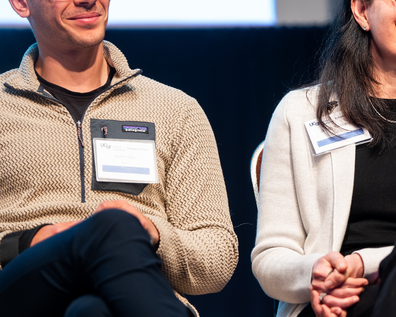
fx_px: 3235
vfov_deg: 5.6
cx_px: 420
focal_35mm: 276
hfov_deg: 7.0
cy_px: 117
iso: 800
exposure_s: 1/250
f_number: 2
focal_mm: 135
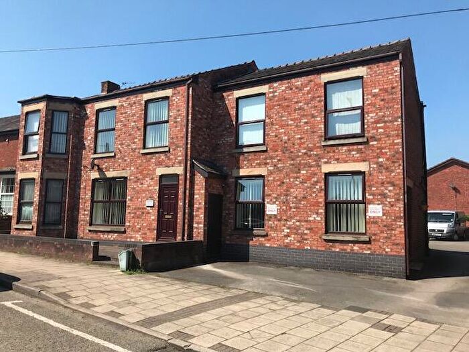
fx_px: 379
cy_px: 176
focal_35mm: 28
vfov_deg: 49.7
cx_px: 234
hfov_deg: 63.4
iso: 20
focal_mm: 3.99
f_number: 1.8
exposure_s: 1/1996
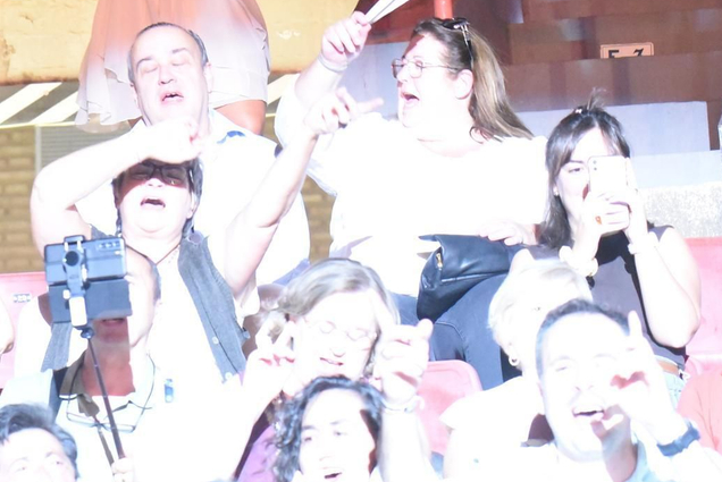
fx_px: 4796
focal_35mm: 239
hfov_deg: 8.6
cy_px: -52
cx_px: 14
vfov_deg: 5.7
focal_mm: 95
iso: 10000
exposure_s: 1/125
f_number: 4
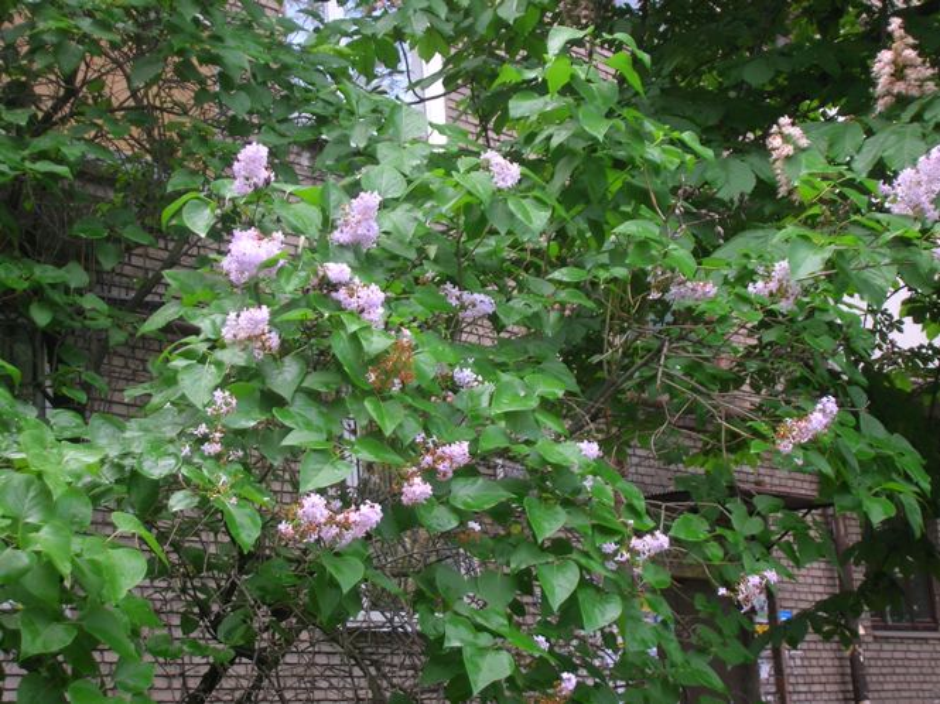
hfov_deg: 29.4
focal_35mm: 66
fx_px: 1791
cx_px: 470
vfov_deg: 22.2
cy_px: 352
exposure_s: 1/30
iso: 54
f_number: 3.8
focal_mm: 11
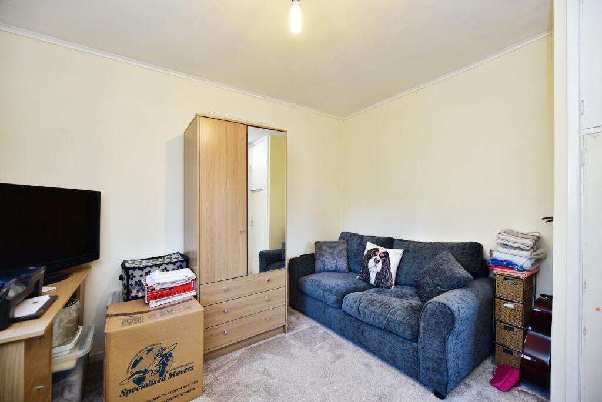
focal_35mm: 14
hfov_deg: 104.2
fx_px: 234
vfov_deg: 81.3
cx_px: 301
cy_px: 201
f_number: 3.3
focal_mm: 14
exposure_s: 1/90
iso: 800
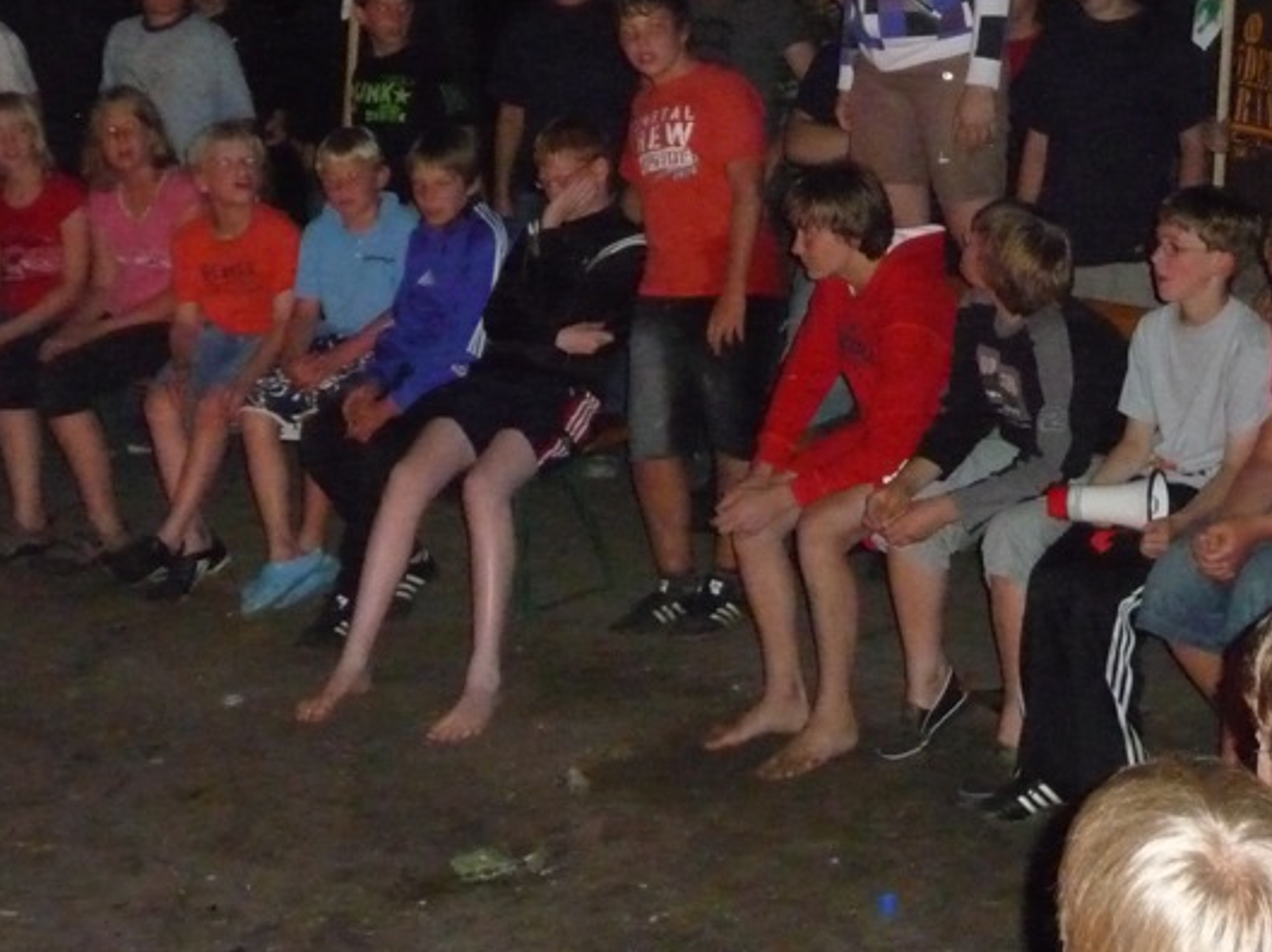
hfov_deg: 30.8
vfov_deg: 22.9
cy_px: 55
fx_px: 2277
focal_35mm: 62
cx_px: 916
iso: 1000
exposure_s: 1/8
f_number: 3.5
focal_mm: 5.3
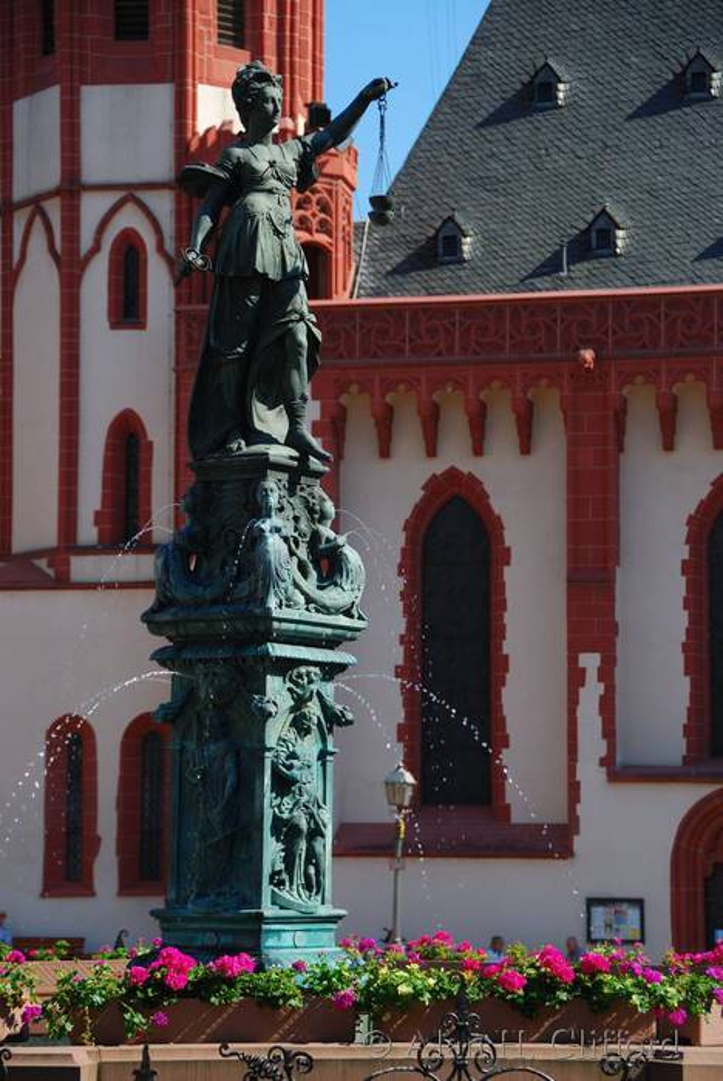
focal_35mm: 105
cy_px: 540
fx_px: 3157
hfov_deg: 13.1
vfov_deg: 19.4
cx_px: 362
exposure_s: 1/400
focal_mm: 70
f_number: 5
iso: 110
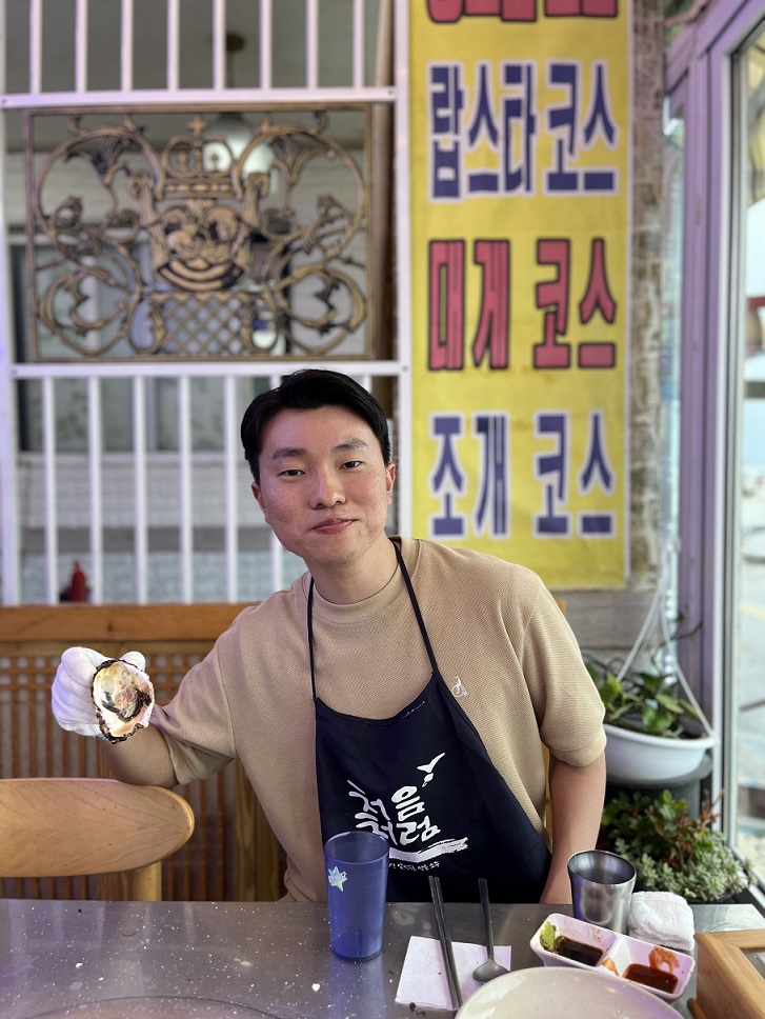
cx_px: 382
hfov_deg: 53.1
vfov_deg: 67.3
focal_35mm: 26
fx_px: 765
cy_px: 510
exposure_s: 1/173
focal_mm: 5.1
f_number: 1.6
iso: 40
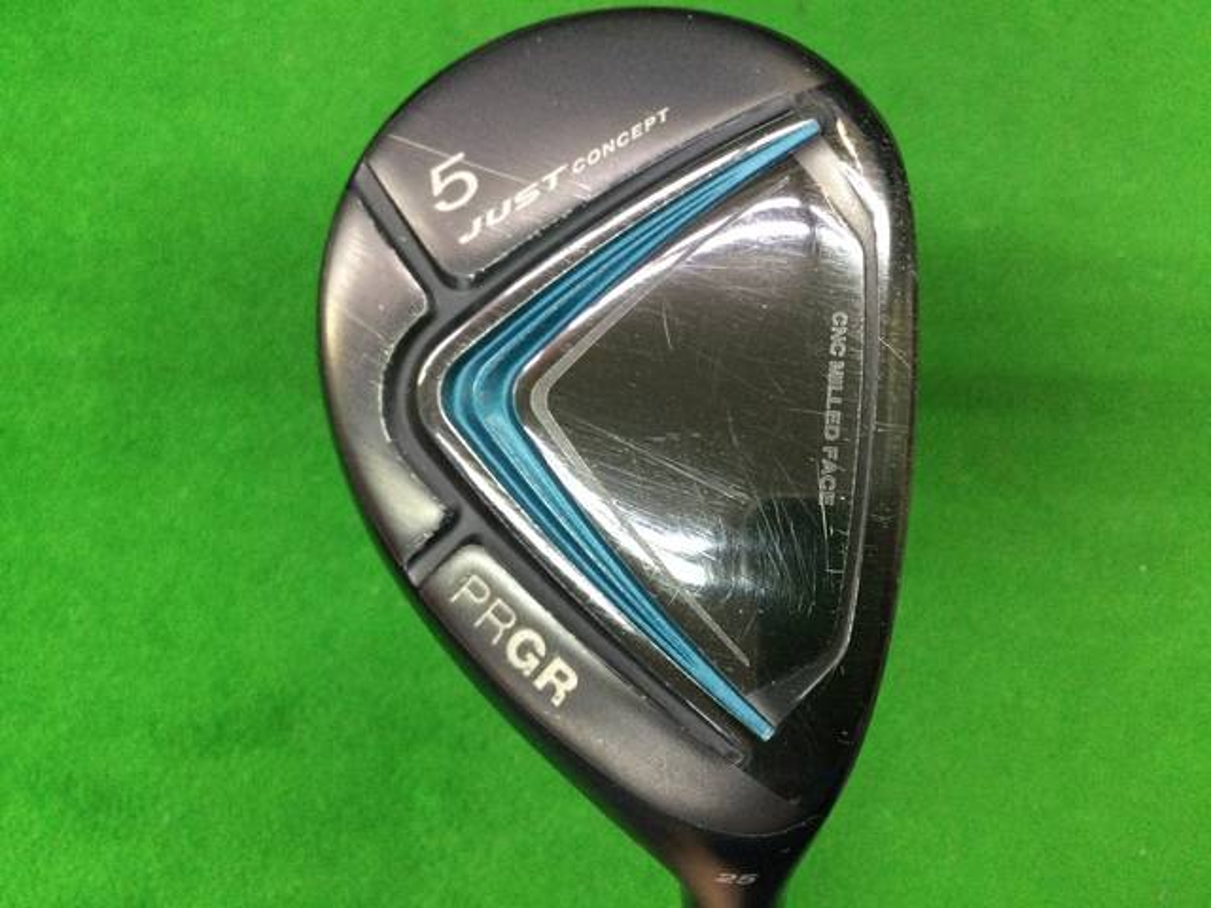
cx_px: 606
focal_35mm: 31
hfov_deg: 58.4
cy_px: 454
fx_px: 1084
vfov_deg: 45.4
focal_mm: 3.3
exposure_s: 1/30
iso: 160
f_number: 2.4
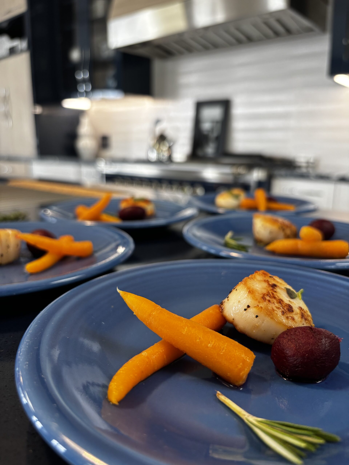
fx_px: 350
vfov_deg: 67.3
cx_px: 174
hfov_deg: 53.1
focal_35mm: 26
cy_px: 232
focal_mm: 5.96
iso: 125
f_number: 1.6
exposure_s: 1/120
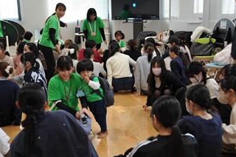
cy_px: 91
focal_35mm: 60
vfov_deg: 22.6
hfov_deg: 33.4
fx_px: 393
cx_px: 119
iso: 500
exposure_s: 1/60
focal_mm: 48
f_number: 4
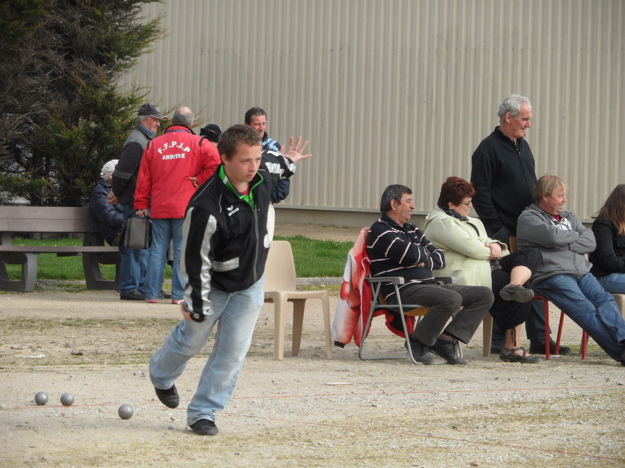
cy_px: 235
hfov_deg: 10.9
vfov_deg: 8.2
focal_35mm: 181
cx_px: 312
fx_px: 3268
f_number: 4.4
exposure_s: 1/350
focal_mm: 29.7
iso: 80
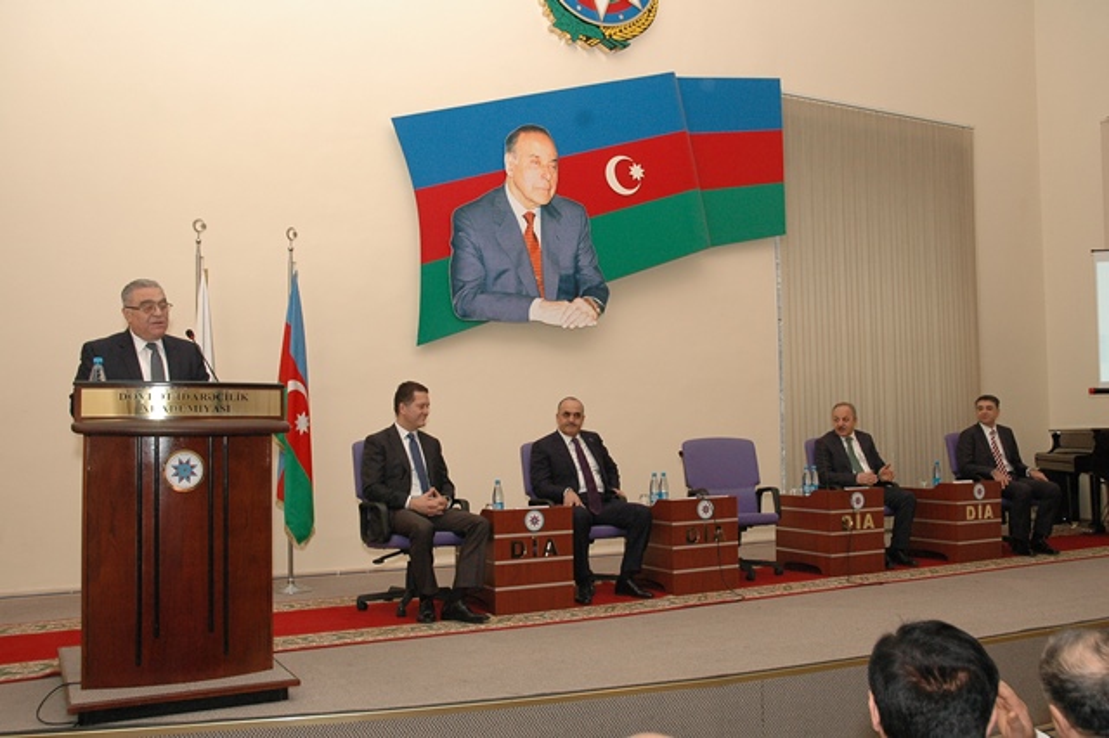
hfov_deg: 57.2
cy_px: 369
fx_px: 1016
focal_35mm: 33
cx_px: 554
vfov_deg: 39.9
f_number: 5.6
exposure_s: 1/100
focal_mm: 22
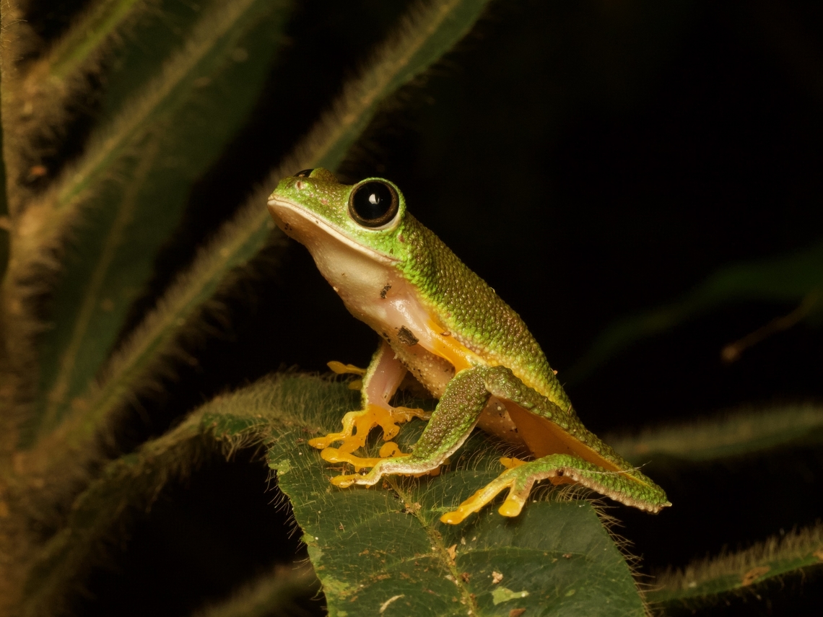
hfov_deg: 16.4
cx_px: 412
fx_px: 2853
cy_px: 308
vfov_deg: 12.3
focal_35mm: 120
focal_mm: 60
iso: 800
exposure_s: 1/60
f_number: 13
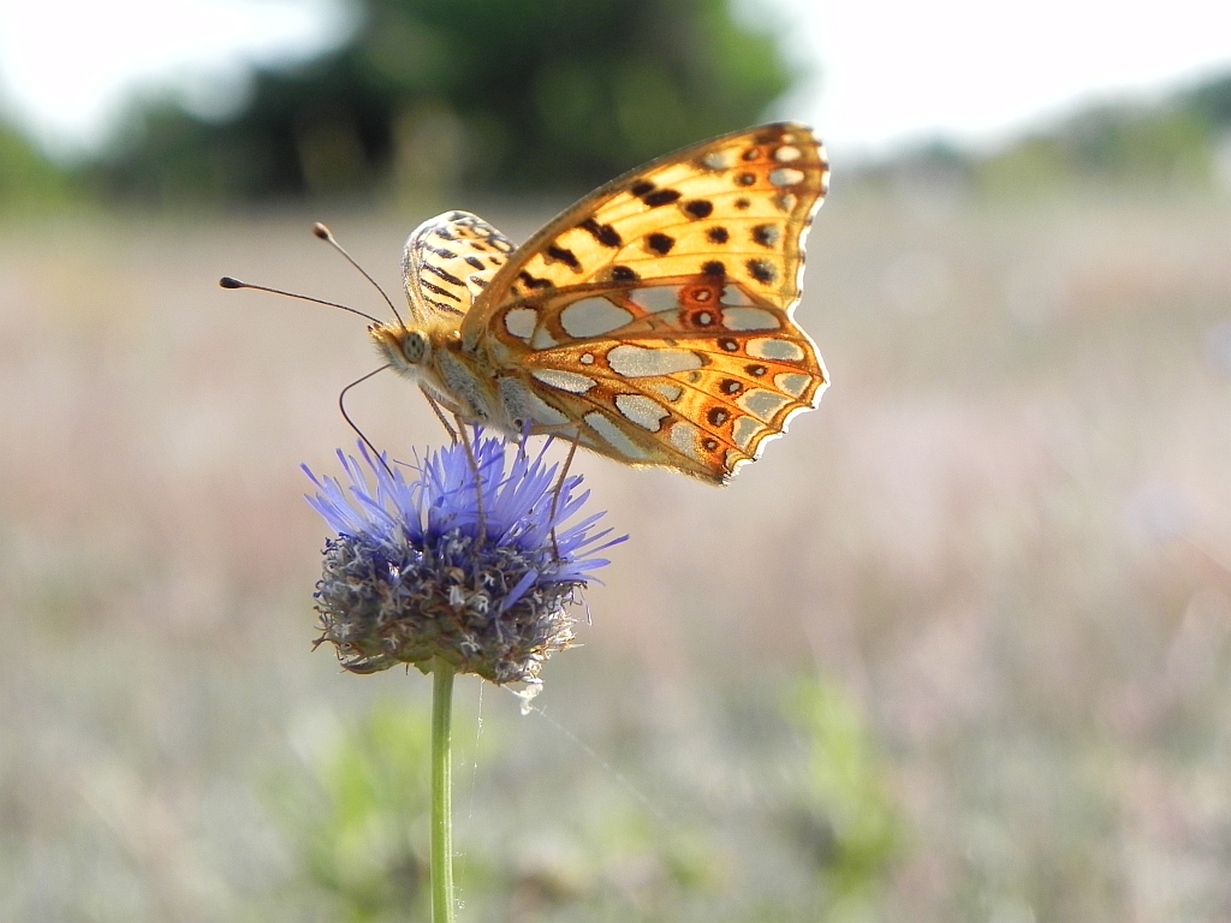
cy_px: 462
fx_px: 3734
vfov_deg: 14.1
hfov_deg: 18.7
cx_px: 616
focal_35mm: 105
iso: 160
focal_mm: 18.8
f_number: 4
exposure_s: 1/530
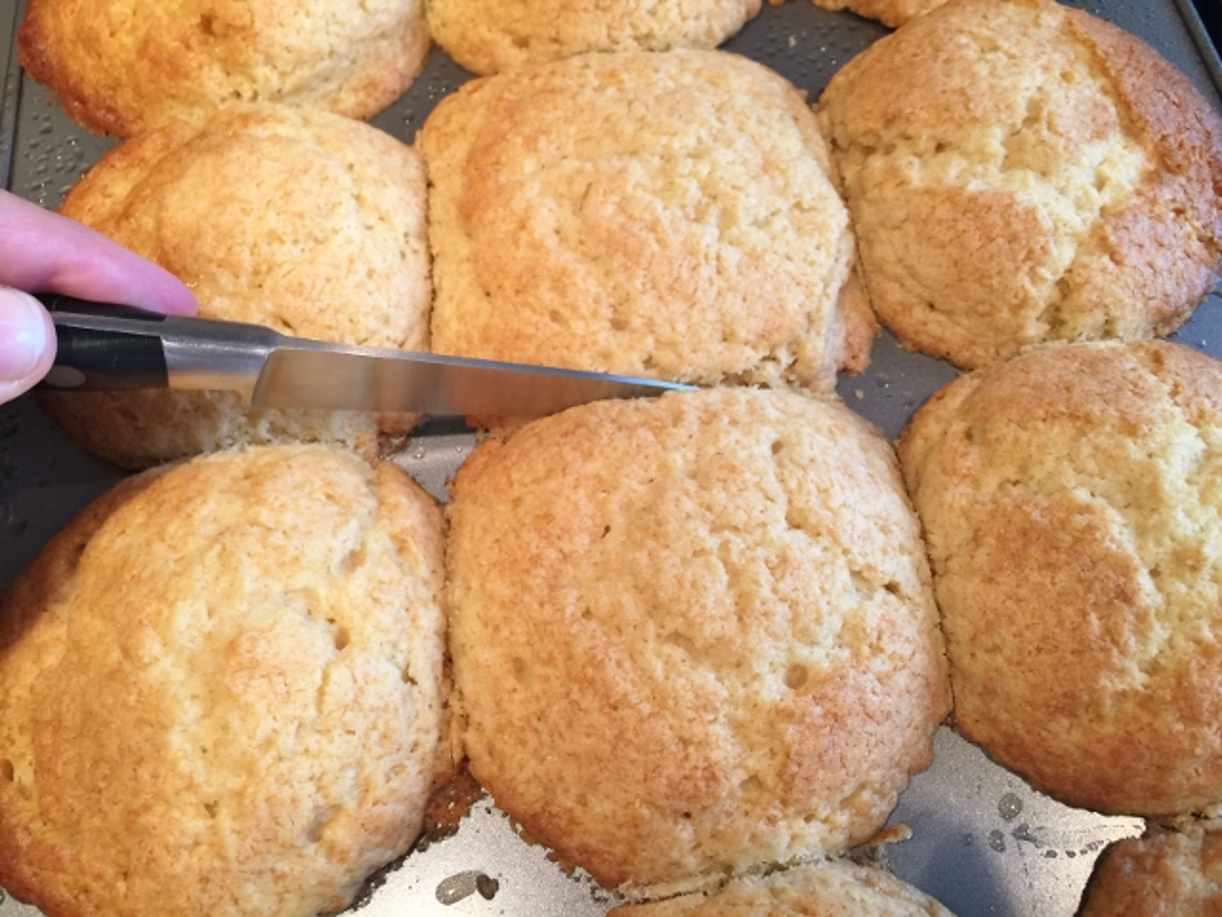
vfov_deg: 48.2
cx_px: 611
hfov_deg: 61.7
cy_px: 458
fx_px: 1024
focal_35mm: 29
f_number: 2.2
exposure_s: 1/30
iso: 40
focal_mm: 4.15
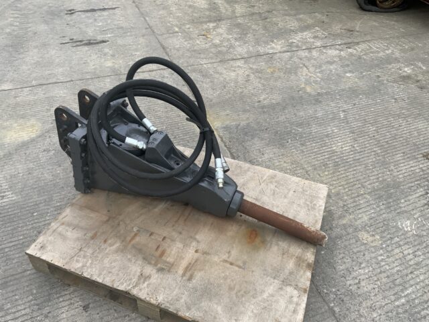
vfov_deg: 48.2
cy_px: 161
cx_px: 214
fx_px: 359
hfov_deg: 61.7
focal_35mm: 29
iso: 16
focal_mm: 3
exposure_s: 1/412
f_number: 1.8
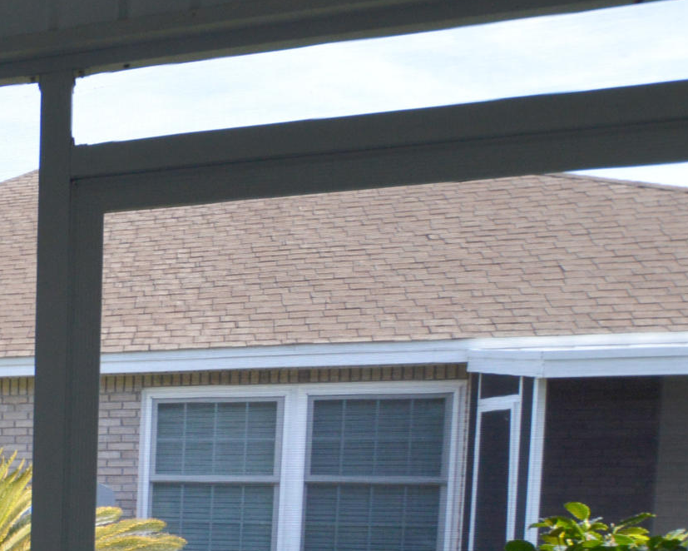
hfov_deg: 25.2
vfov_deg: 27.8
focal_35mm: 51
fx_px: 1039
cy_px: 559
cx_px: -403
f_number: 5.6
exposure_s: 1/125
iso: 360
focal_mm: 10
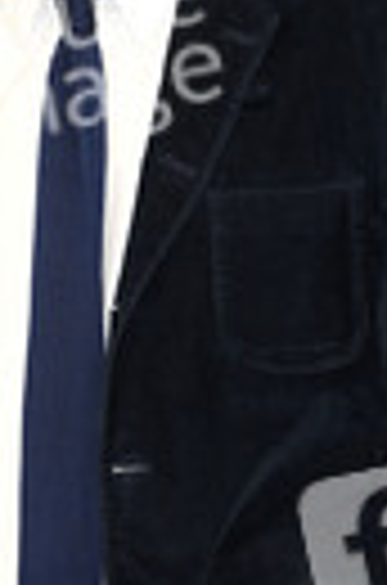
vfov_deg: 5.4
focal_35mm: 386
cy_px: 302
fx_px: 6257
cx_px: 122
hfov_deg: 3.5
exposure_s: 1/250
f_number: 5.6
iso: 500
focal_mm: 125
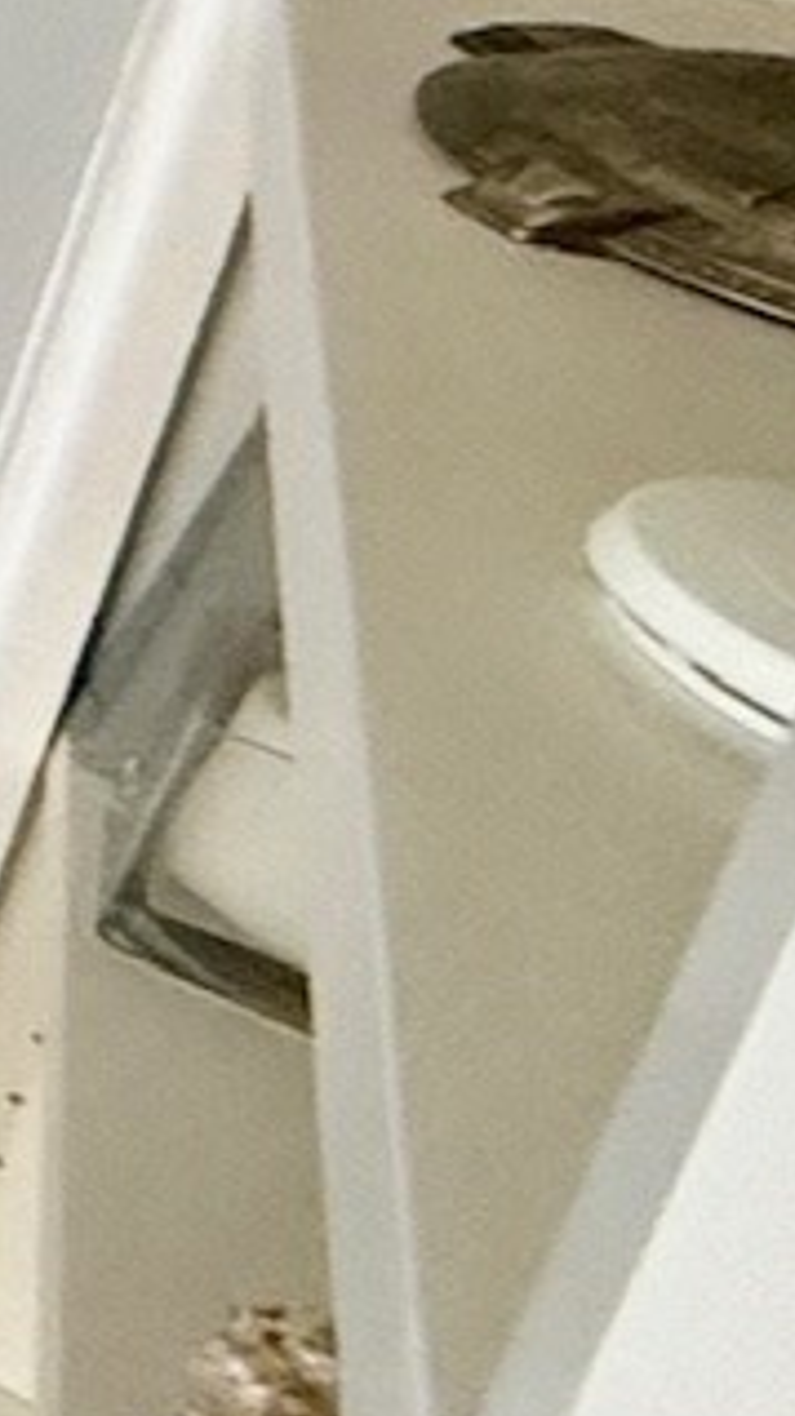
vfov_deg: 18.8
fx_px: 3679
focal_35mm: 98
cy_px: -799
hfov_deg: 6.2
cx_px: -3278
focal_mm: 2.22
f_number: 2.2
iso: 640
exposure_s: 1/60
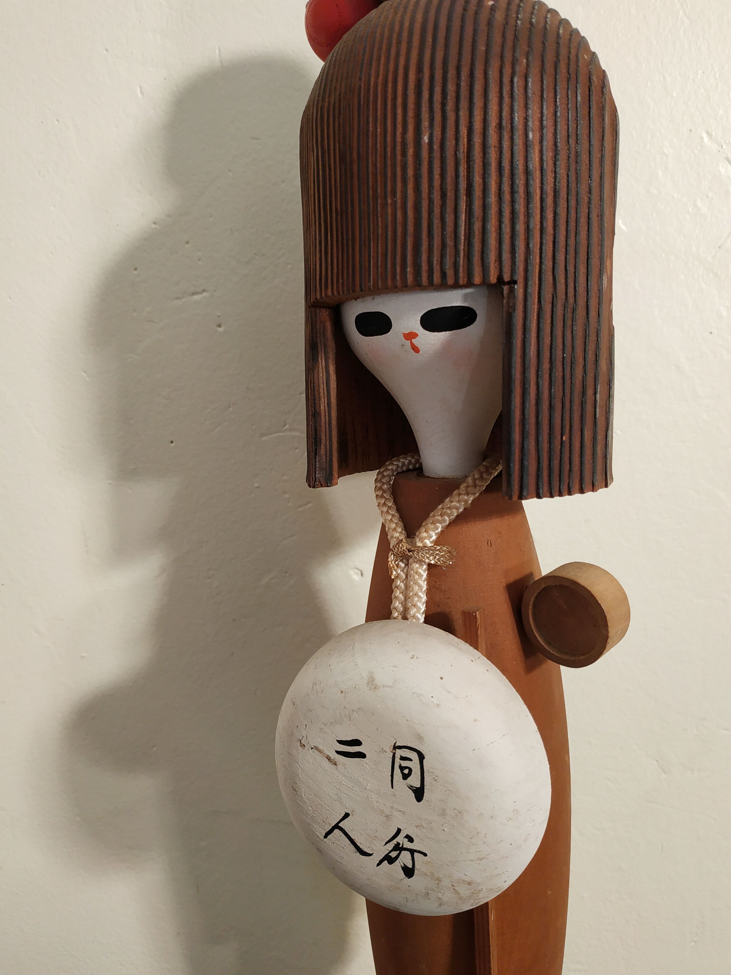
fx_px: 676
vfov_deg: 71.6
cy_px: 488
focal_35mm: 24
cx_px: 366
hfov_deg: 56.8
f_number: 1.9
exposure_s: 1/30
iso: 200
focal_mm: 3.94
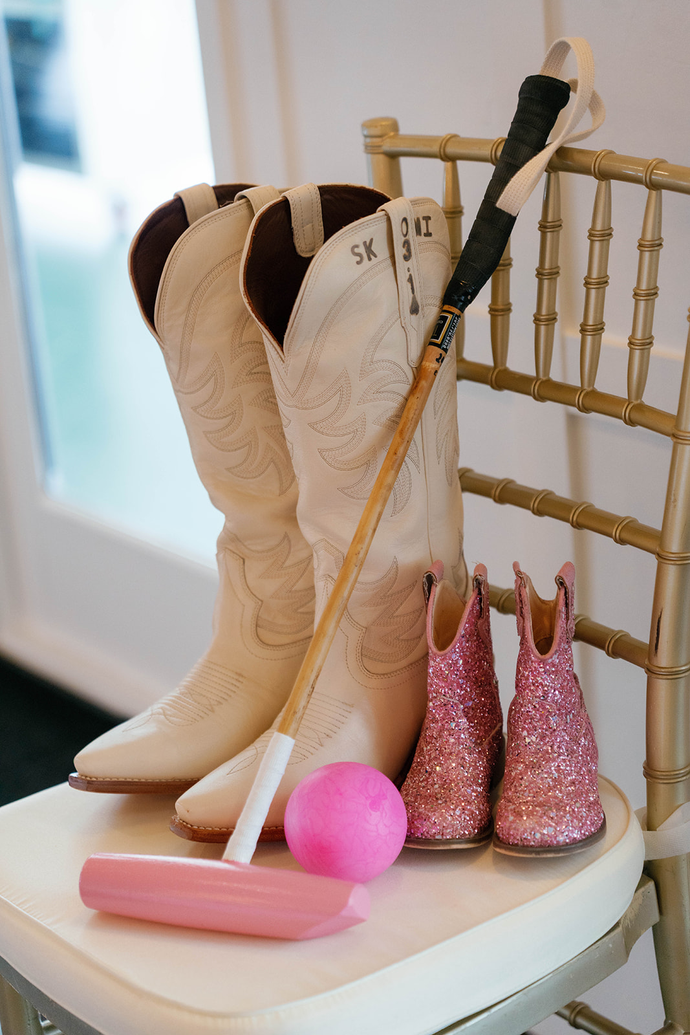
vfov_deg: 27.0
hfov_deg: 18.2
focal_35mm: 75
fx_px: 2156
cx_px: 345
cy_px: 518
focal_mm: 75
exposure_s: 1/200
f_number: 2.8
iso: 1600
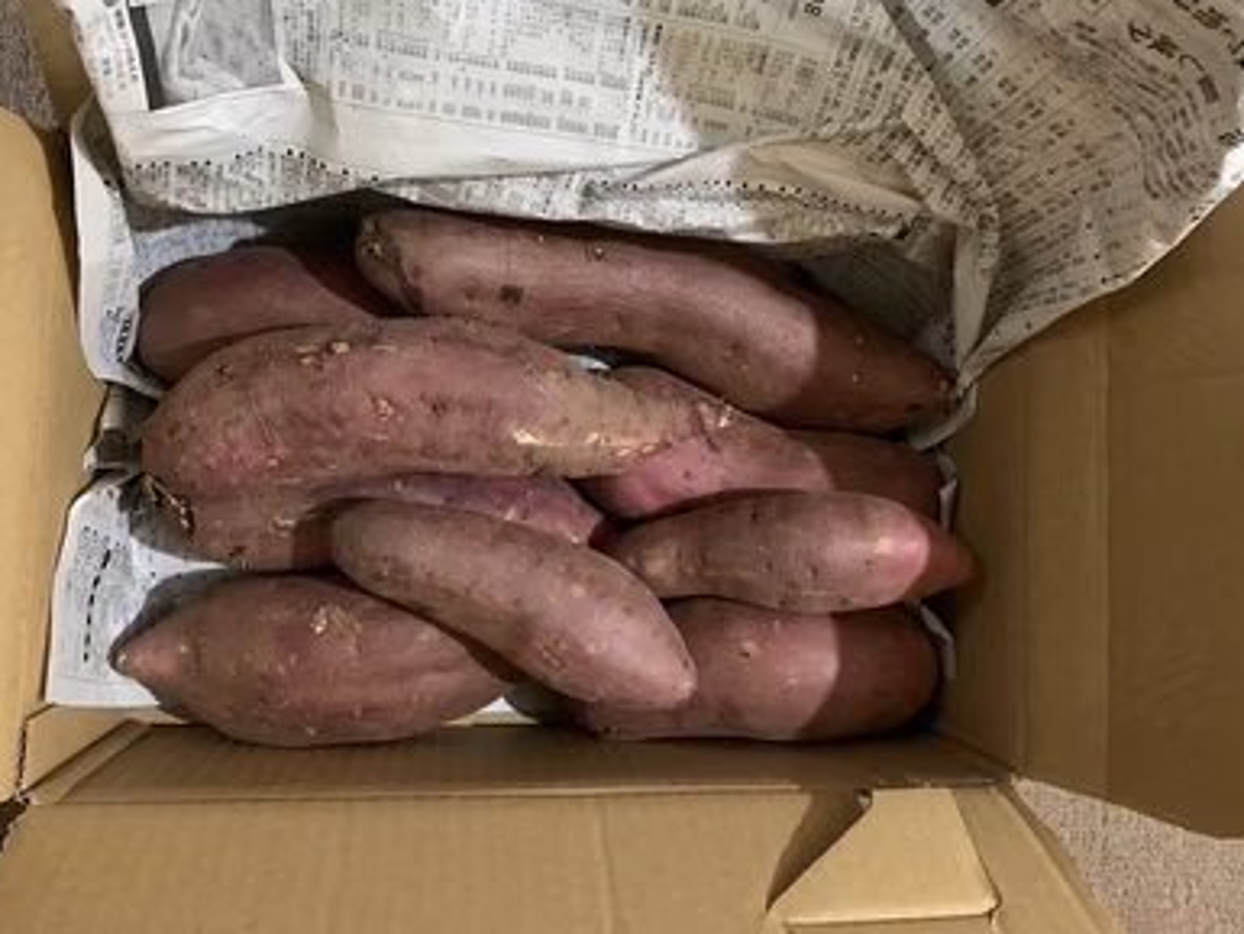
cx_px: 620
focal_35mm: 27
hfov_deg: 65.3
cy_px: 462
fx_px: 971
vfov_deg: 51.4
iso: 800
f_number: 1.8
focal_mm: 4.25
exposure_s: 1/26
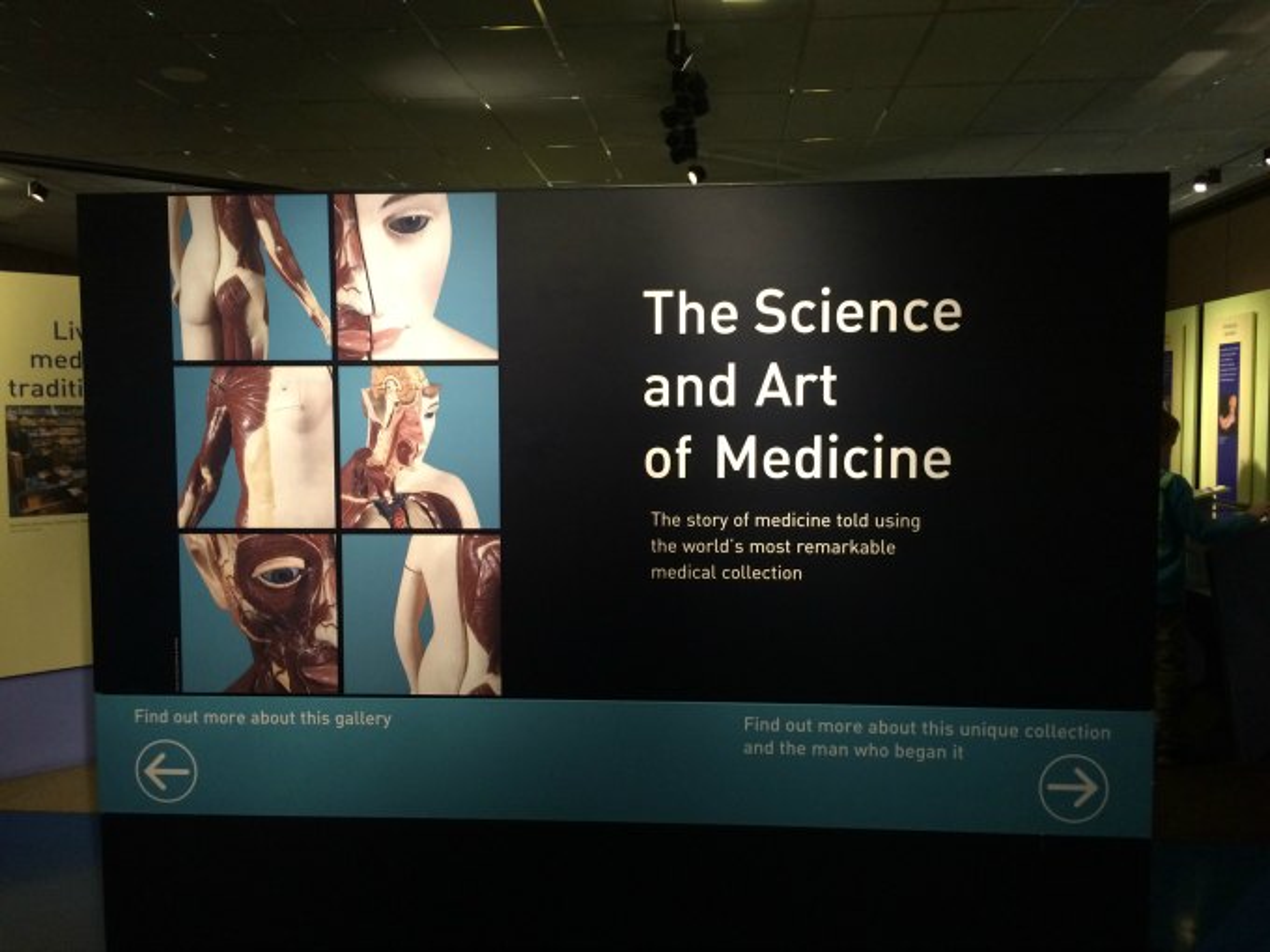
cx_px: 635
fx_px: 1064
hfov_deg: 61.7
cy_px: 476
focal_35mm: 29
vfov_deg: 48.2
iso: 250
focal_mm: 4.15
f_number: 2.2
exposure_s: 1/24
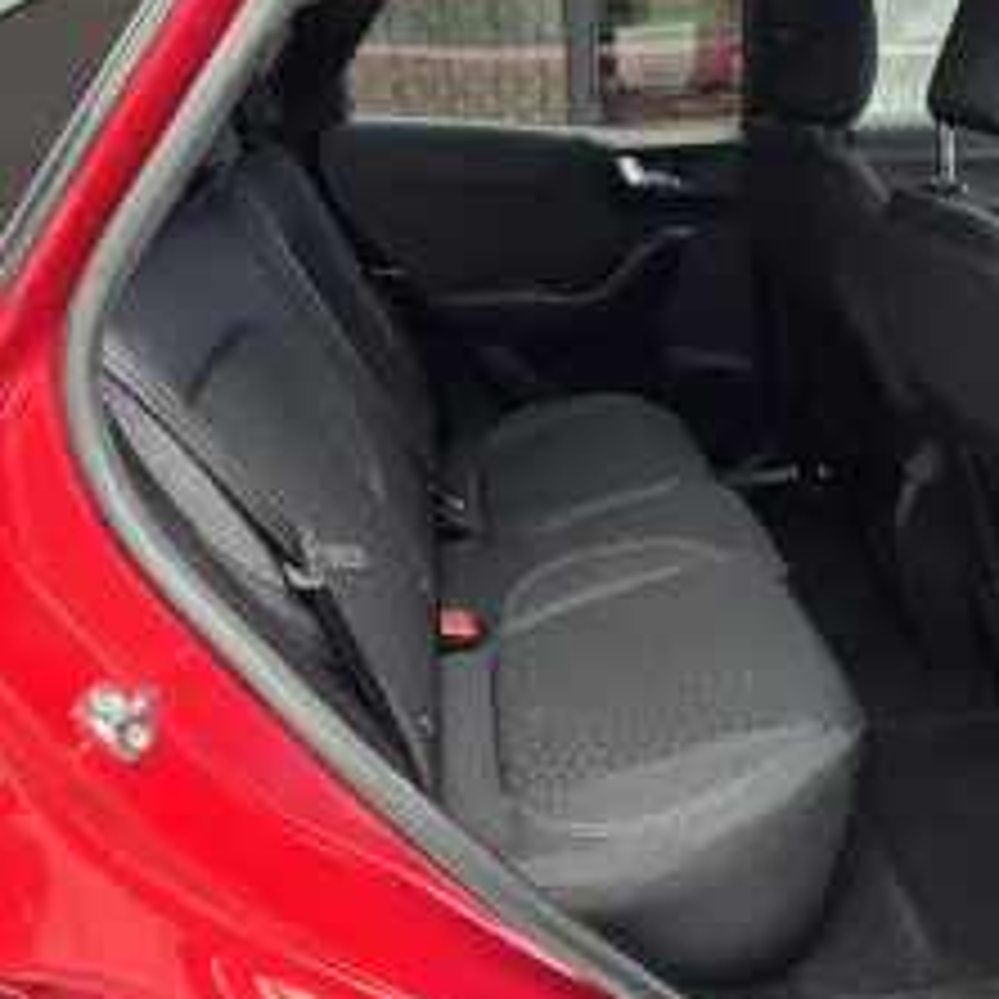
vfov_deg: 49.7
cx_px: 590
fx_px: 1077
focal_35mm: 33
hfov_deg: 49.5
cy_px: 486
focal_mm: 6.25
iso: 160
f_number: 1.7
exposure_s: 1/100
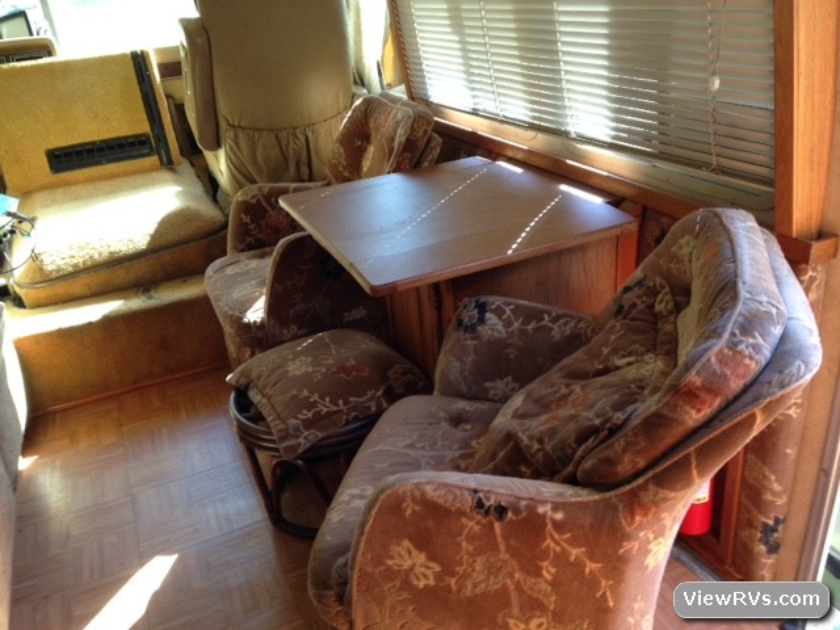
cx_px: 420
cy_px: 315
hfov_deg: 55.4
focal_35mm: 33
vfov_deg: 42.9
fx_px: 801
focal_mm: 4.12
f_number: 2.4
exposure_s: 1/40
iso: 50
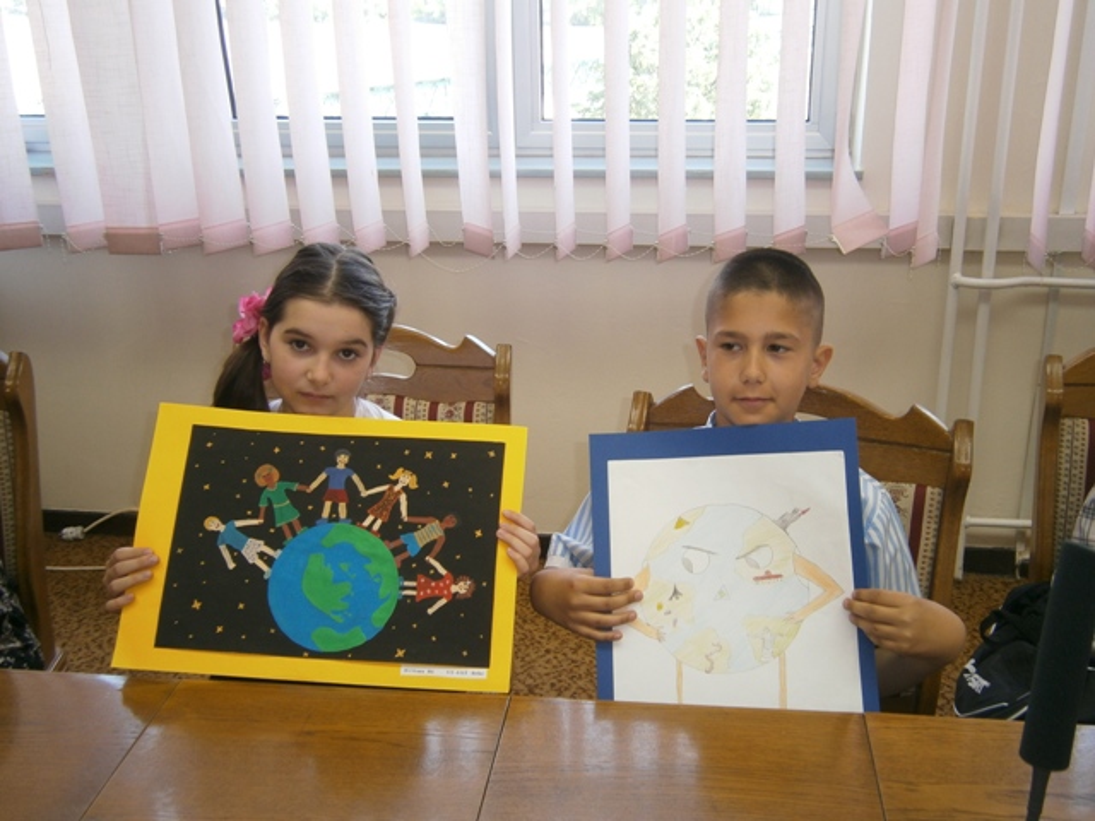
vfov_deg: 39.7
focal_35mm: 36
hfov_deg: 51.4
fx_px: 1139
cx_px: 548
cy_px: 410
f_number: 3.1
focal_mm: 6.4
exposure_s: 1/40
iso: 80
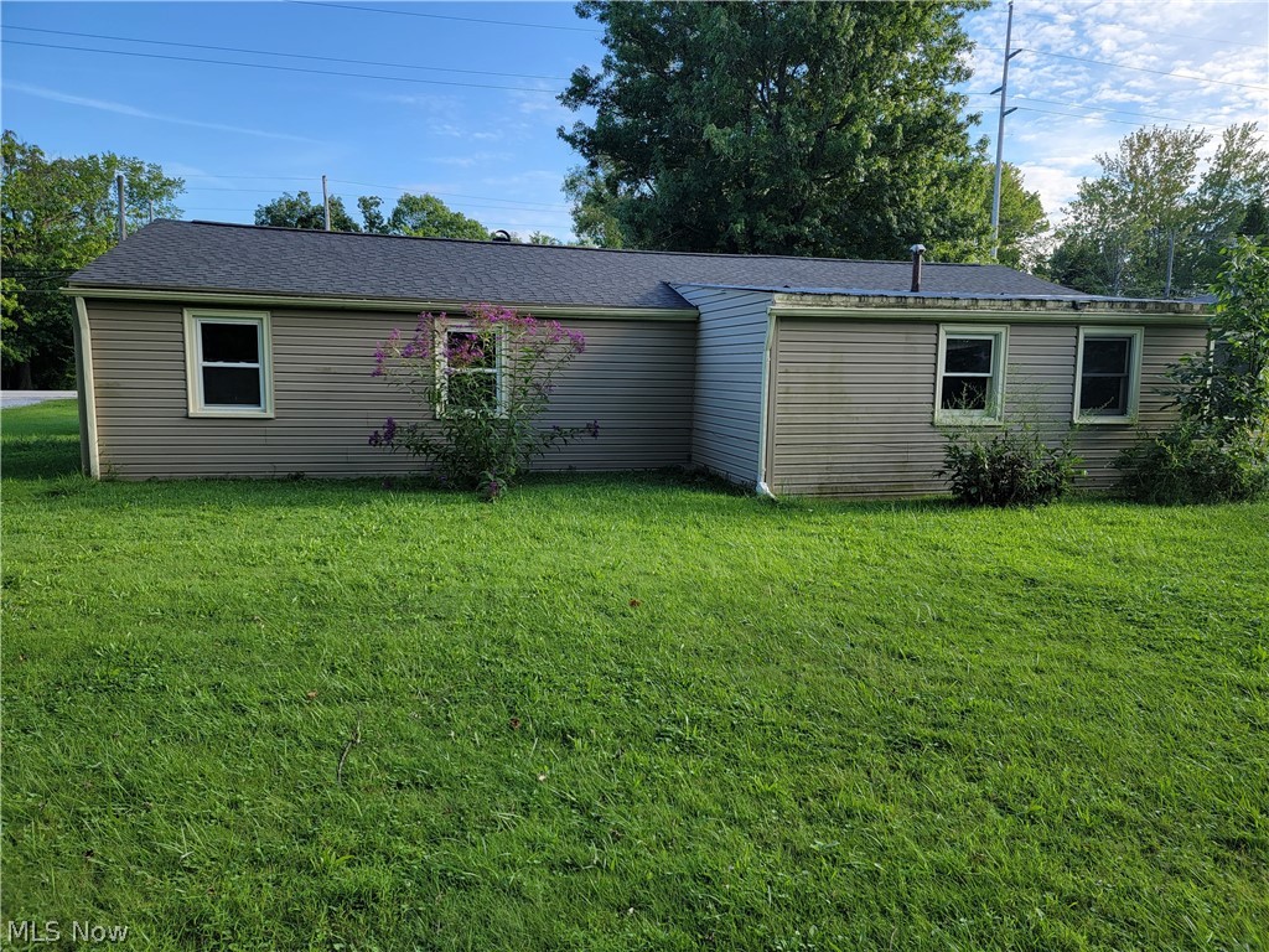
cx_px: 634
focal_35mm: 24
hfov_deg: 71.6
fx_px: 880
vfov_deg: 56.8
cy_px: 476
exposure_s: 1/226
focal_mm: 6.7
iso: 16
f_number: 1.8
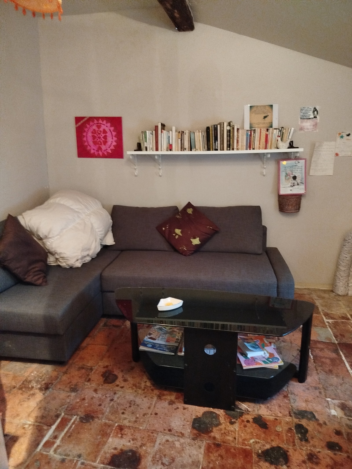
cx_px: 176
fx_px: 325
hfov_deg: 56.8
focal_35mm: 24
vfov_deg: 71.6
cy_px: 234
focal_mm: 5.31
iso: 1250
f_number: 1.7
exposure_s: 1/17
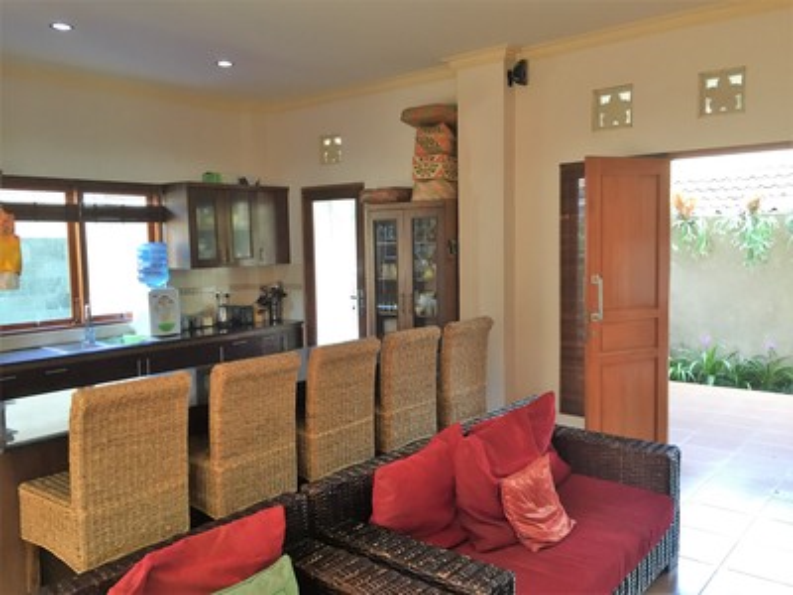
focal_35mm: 29
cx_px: 396
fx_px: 664
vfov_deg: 48.2
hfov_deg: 61.7
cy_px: 298
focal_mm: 4.15
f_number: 2.2
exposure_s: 1/33
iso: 100
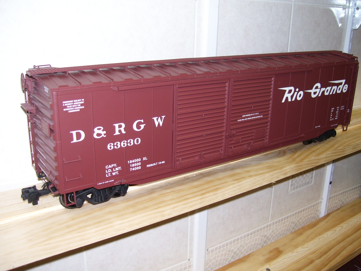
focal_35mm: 37
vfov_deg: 38.7
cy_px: 136
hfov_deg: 50.1
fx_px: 386
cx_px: 180
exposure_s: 1/60
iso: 80
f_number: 2.7
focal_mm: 6
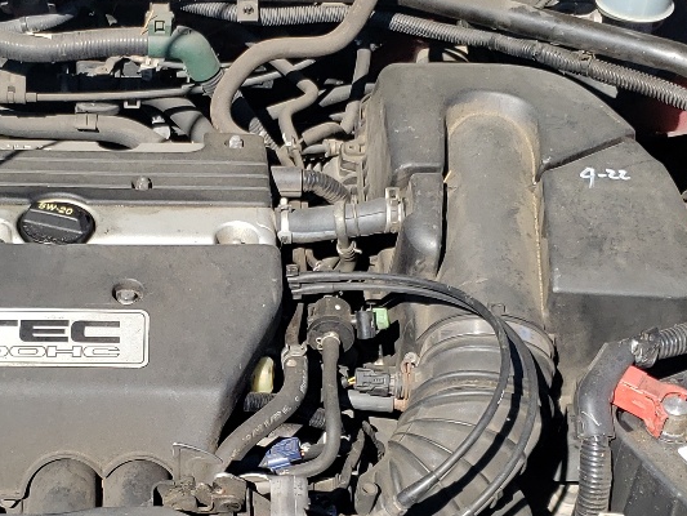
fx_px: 1548
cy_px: 364
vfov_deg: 18.8
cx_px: 160
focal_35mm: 78
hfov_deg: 24.7
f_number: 1.5
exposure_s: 1/1429
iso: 50
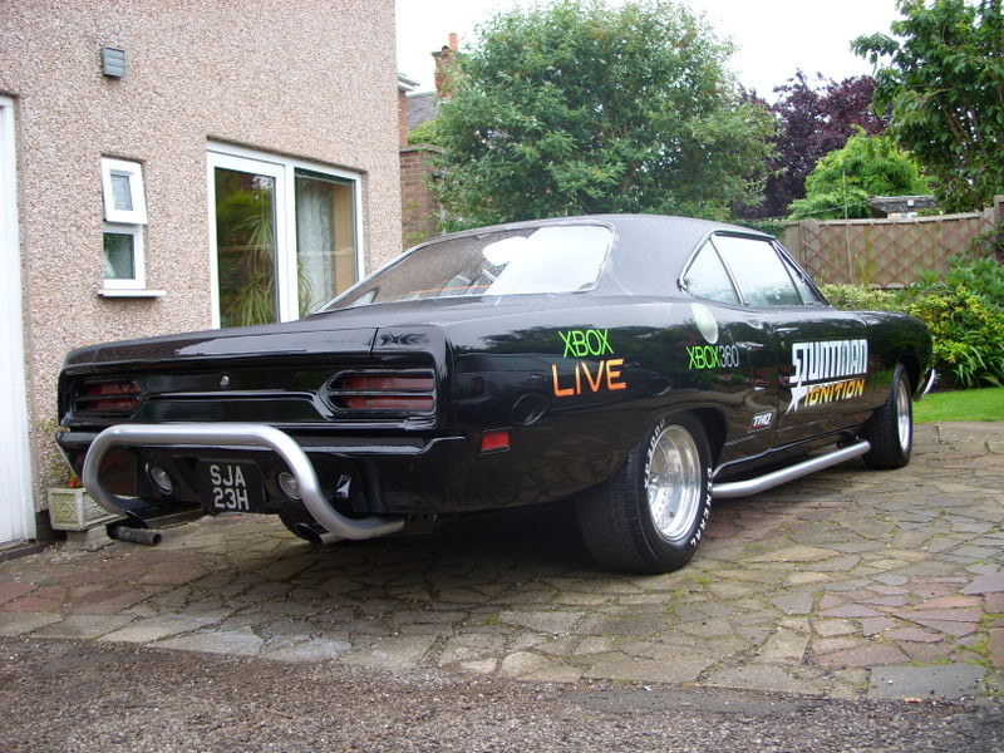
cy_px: 376
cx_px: 502
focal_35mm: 38
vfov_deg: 37.7
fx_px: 1102
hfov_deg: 49.0
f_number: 2.8
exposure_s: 1/54
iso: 50
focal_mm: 7.8
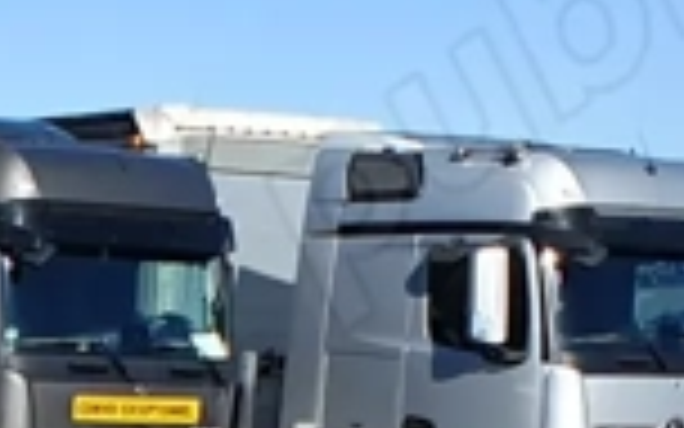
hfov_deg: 10.3
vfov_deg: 6.7
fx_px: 3374
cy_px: 1140
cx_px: -837
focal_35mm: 181
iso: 50
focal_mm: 4.32
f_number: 2.4
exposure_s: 1/1404
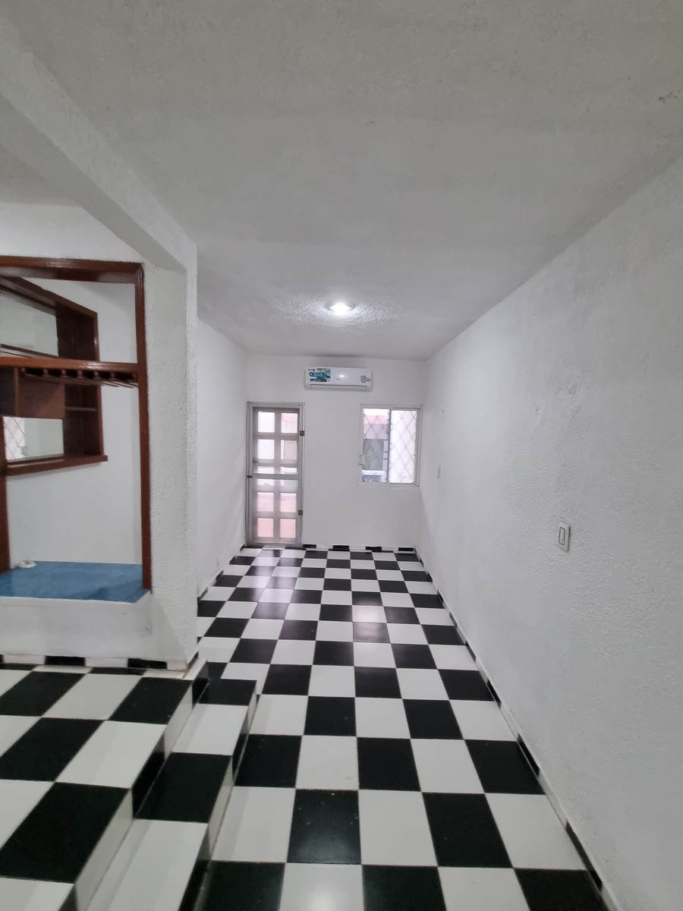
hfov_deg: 89.9
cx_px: 342
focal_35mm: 13
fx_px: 342
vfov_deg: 106.2
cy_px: 456
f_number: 2.2
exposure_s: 1/60
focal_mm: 2.2
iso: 400
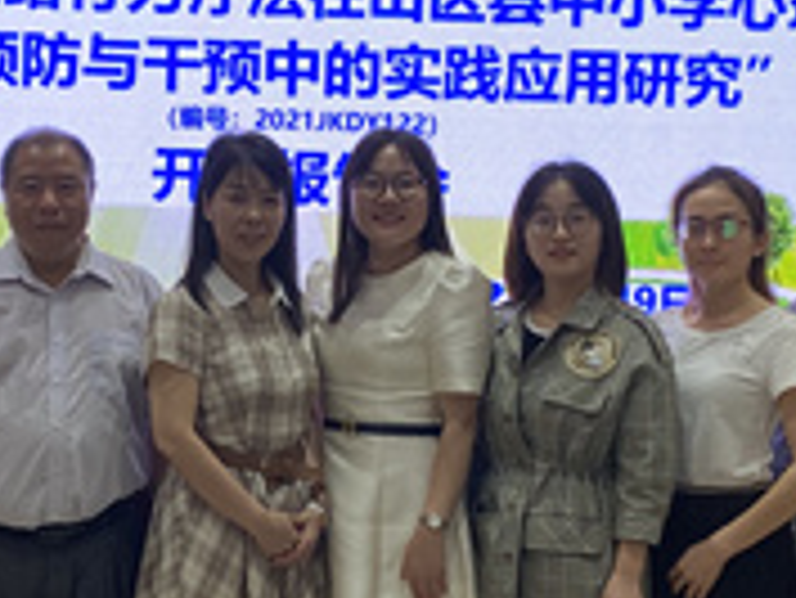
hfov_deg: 22.2
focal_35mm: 88
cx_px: 279
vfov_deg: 16.8
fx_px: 2025
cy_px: 297
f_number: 1.8
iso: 80
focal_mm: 4.25
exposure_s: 1/120
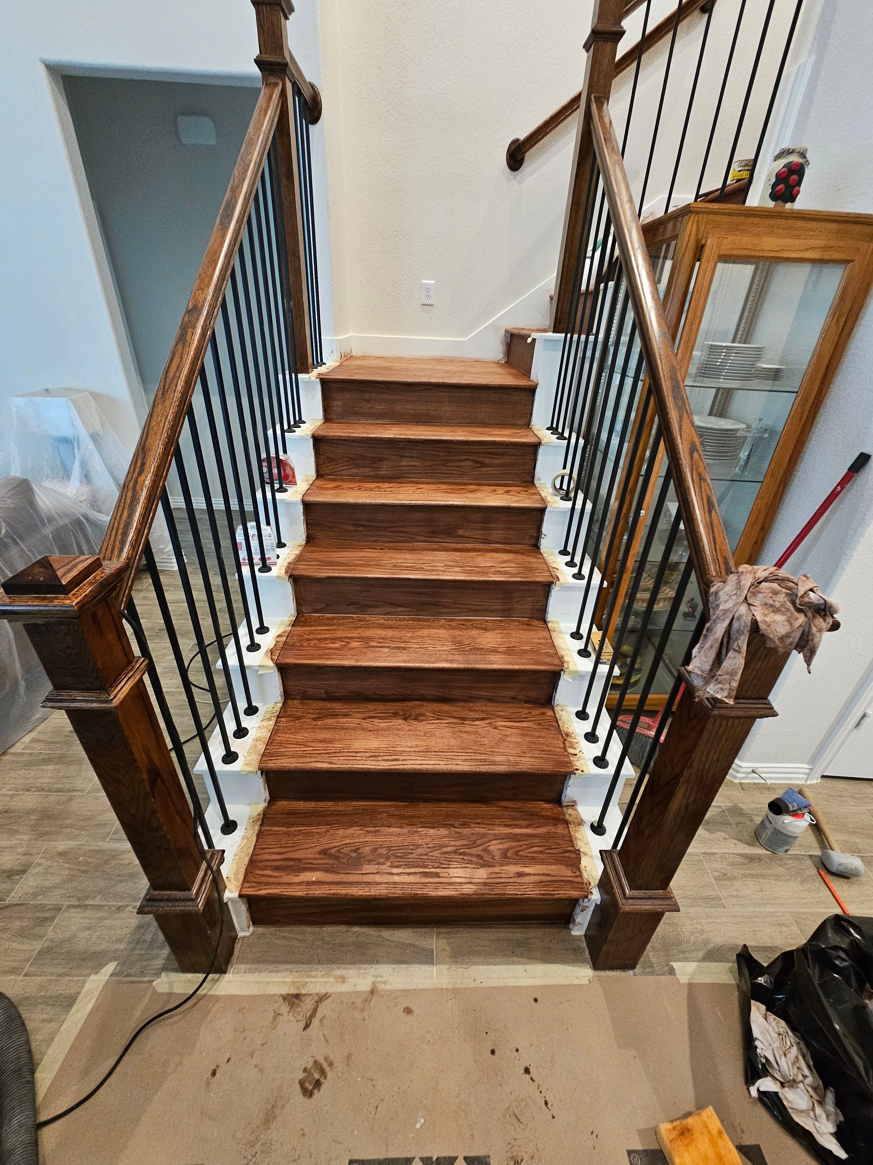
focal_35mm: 13
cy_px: 582
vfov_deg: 106.2
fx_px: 437
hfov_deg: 89.9
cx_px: 436
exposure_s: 1/24
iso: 800
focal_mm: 2.2
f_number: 2.2
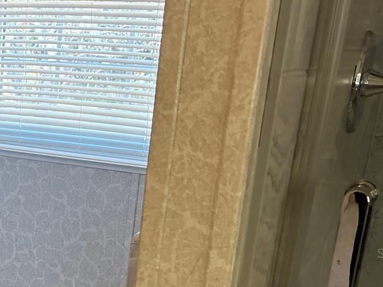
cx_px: -38
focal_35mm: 64
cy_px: 253
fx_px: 708
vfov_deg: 22.4
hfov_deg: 27.6
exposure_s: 1/120
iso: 200
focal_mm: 5.96
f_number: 1.6
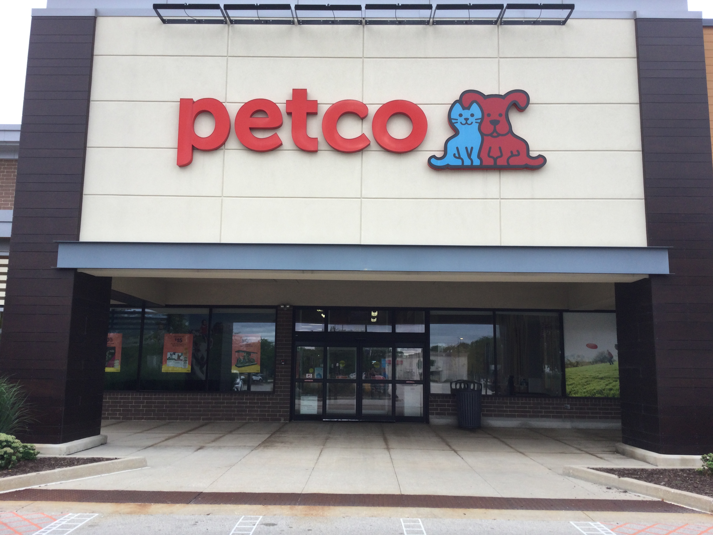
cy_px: 268
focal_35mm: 31
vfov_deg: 45.4
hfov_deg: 58.4
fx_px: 639
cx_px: 356
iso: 25
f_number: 2.4
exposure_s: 1/195
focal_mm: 3.3
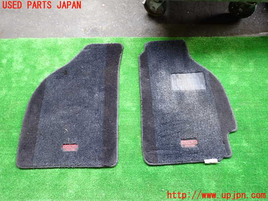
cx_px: 134
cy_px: 100
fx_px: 194
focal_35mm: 25
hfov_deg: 69.4
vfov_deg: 54.9
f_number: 2
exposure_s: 1/80
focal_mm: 4.5
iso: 200
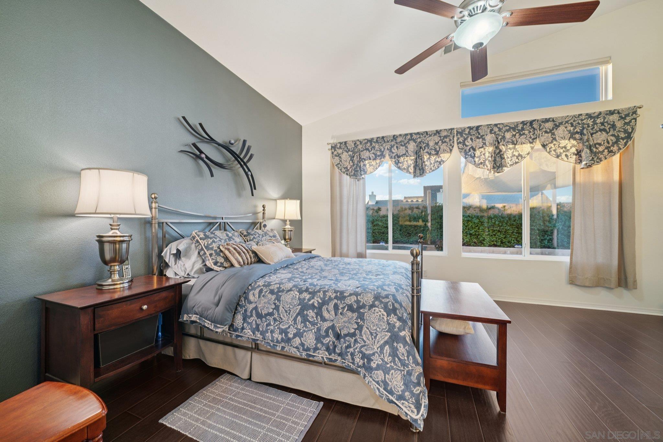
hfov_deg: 108.3
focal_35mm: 13
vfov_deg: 85.4
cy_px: 221
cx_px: 332
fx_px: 239
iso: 400
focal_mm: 13
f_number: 8
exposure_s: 1/8
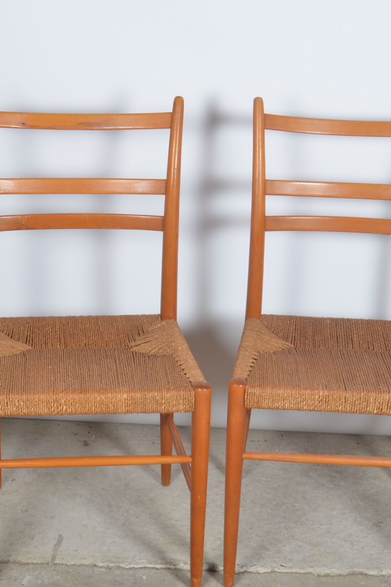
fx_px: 1092
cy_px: 354
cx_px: 185
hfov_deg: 20.3
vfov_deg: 30.0
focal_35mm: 67
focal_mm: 20
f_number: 11
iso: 100
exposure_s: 1/125
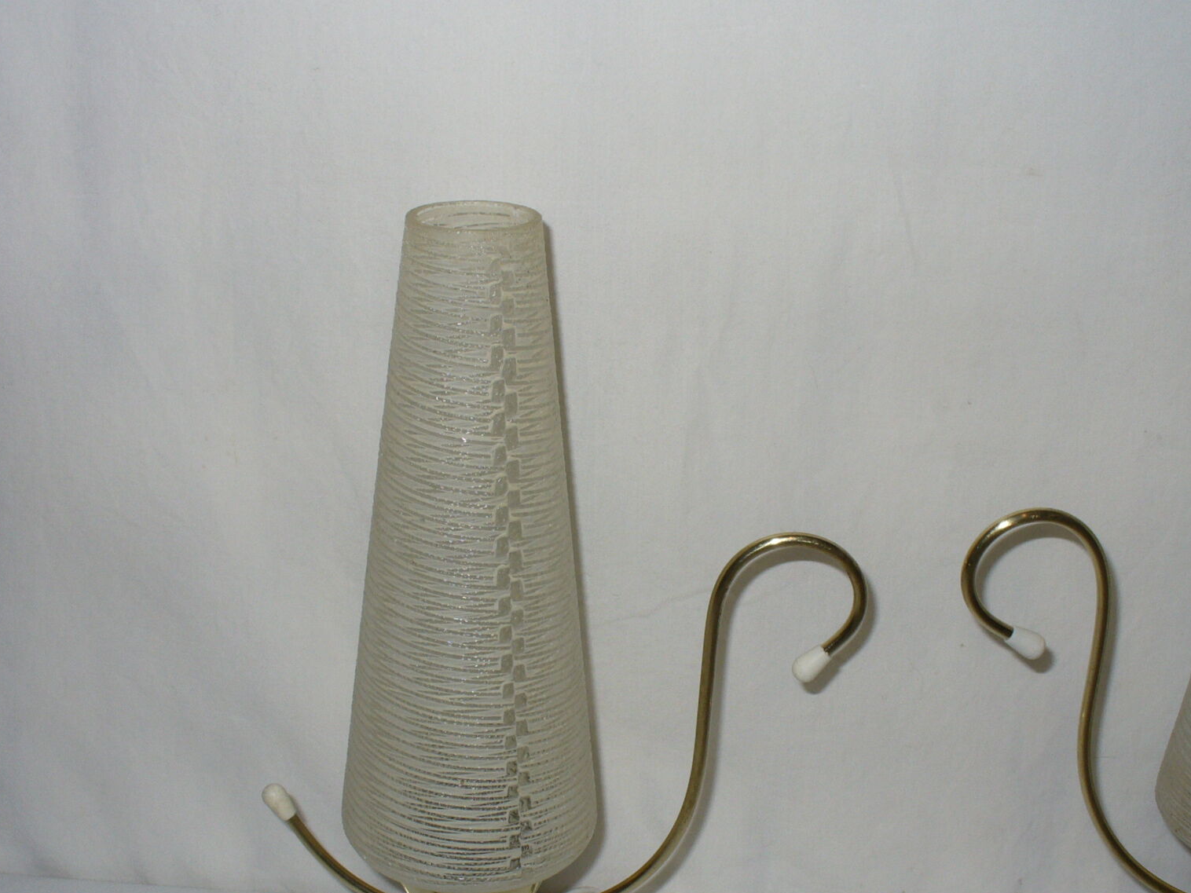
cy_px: 490
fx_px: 1720
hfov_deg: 38.2
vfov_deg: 29.1
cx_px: 617
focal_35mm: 50
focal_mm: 6.1
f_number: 2.8
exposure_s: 1/30
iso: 80
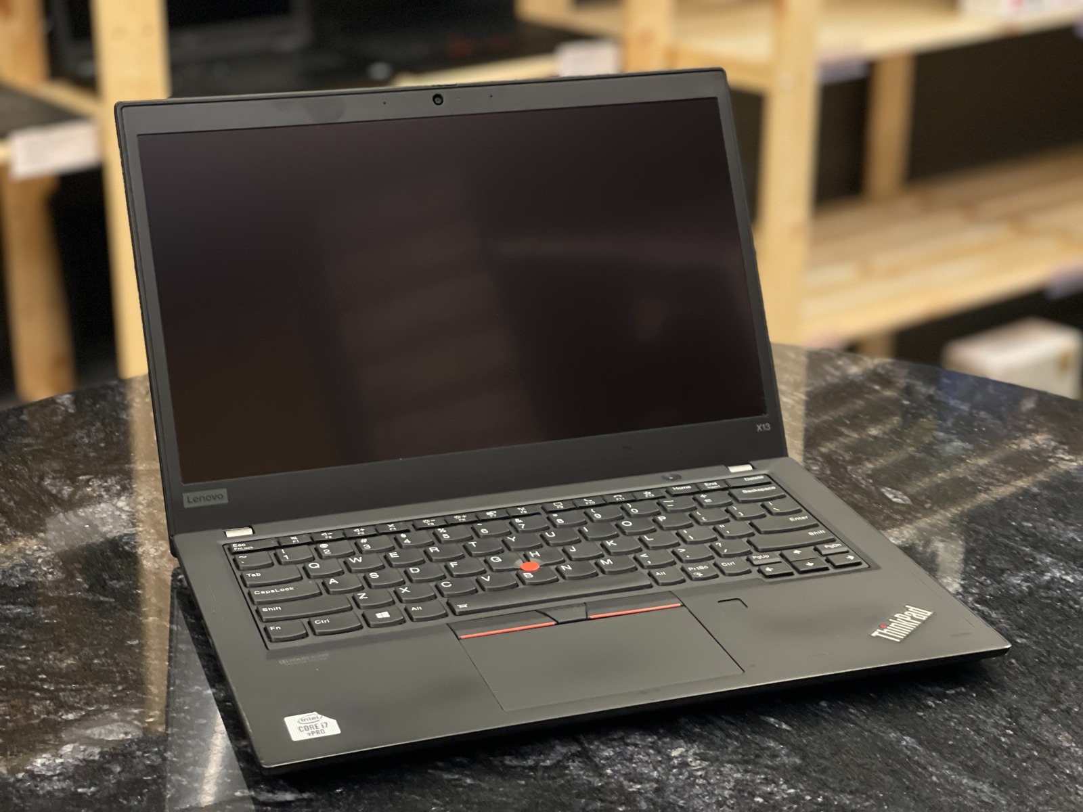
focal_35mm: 64
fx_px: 2002
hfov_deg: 30.3
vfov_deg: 22.9
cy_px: 406
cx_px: 542
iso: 250
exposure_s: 1/64
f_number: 2.2
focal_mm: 7.5
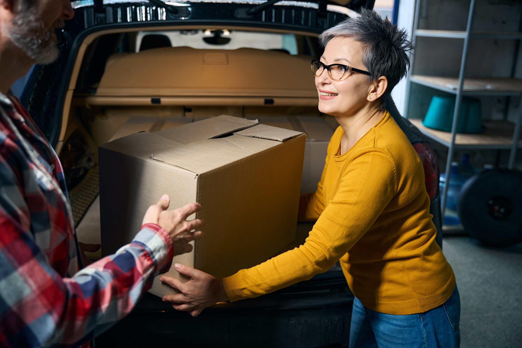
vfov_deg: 37.5
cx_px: 261
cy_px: 174
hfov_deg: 53.9
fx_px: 513
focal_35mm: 35
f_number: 2.8
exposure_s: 1/250
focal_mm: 35.4
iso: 1250
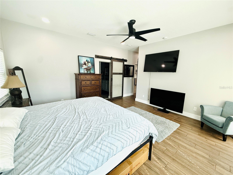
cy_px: 88
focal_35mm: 14
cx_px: 116
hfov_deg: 102.1
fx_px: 94
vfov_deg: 85.7
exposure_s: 1/99
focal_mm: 2.22
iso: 100
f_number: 2.2
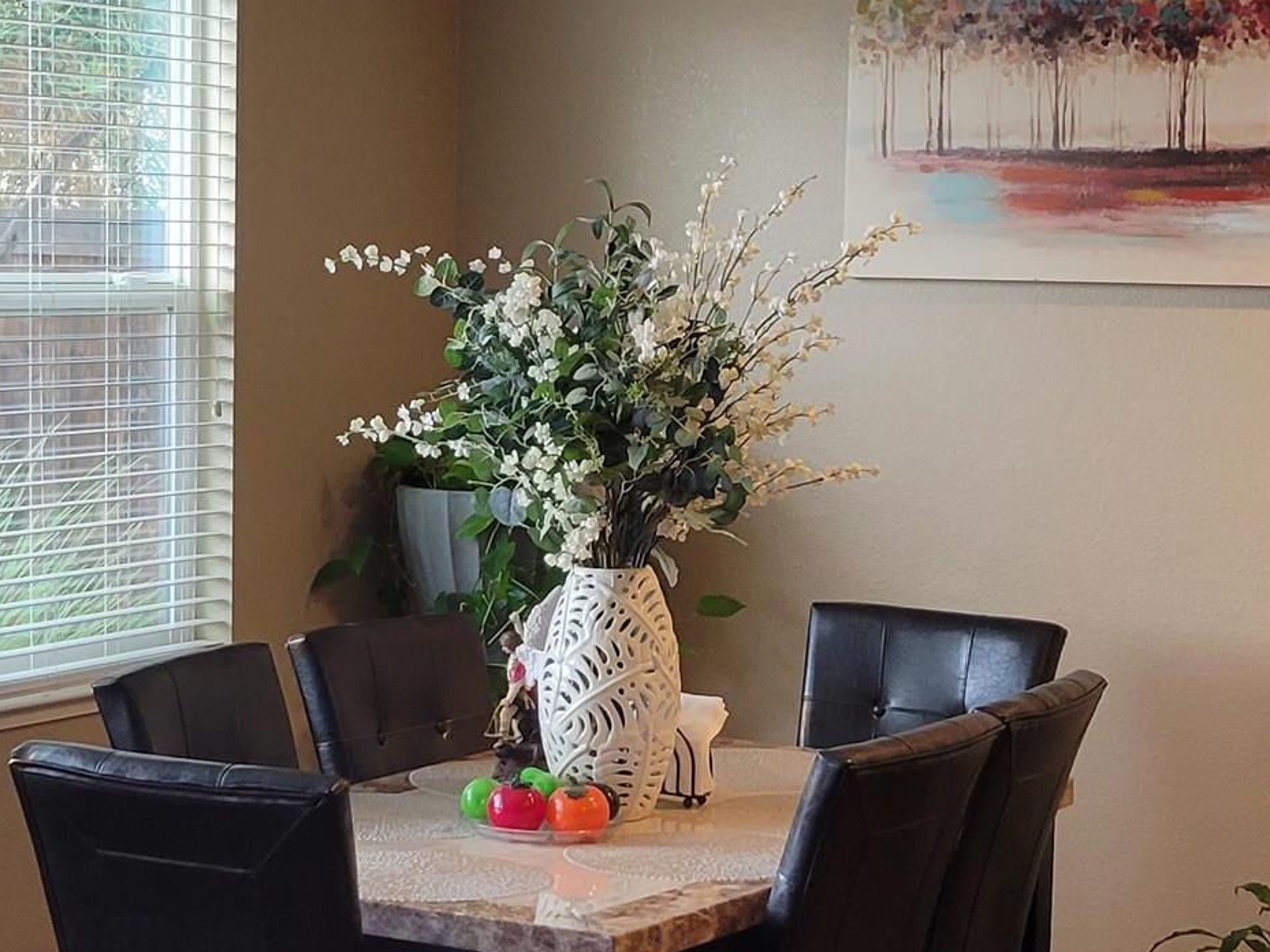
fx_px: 3156
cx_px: 410
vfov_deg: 17.2
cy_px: 556
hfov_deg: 22.6
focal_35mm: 86
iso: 200
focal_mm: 5.4
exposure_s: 1/120
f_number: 1.8
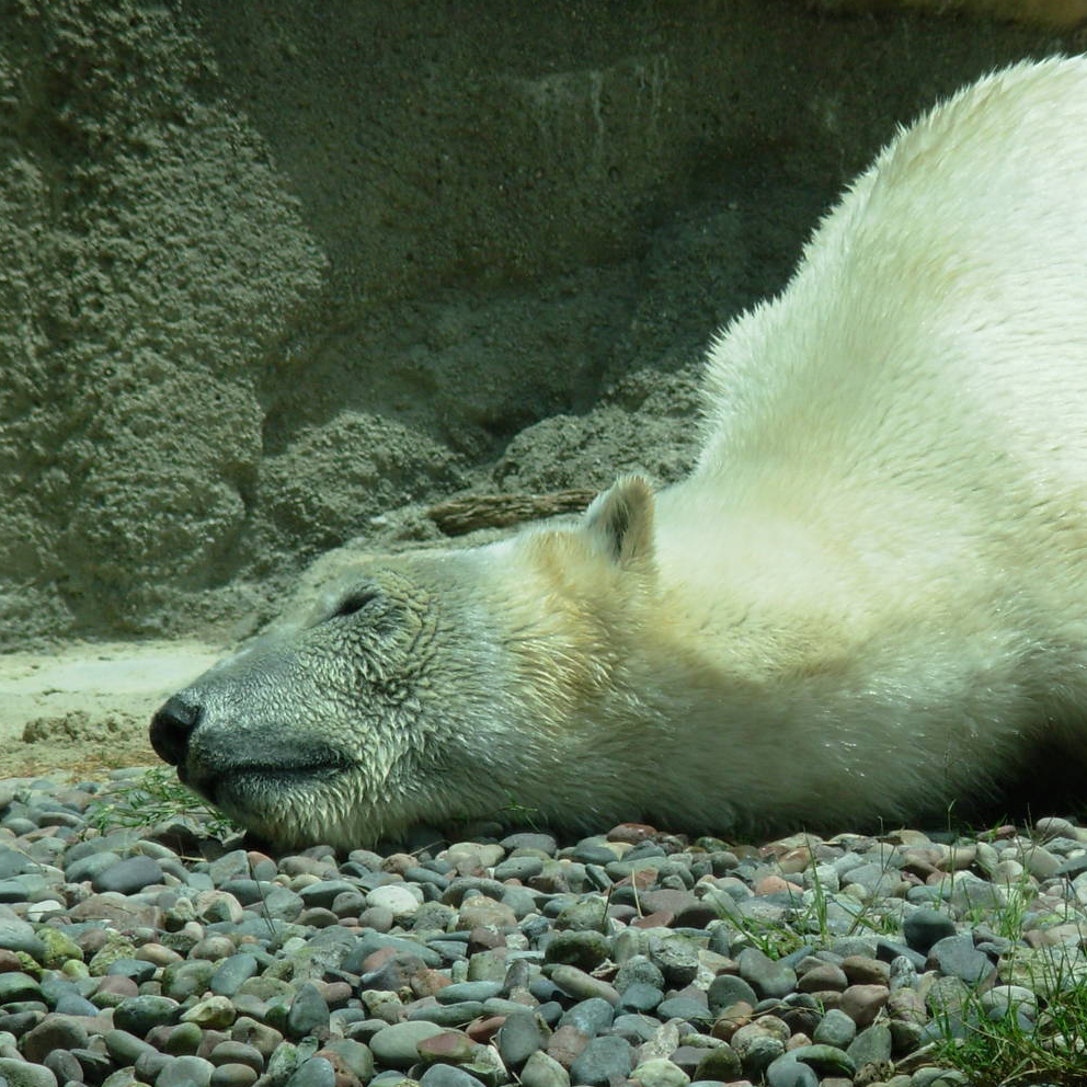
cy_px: 583
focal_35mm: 271
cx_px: 856
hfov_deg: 6.5
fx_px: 9628
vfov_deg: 6.5
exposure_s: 1/609
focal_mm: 31.4
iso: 50
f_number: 5
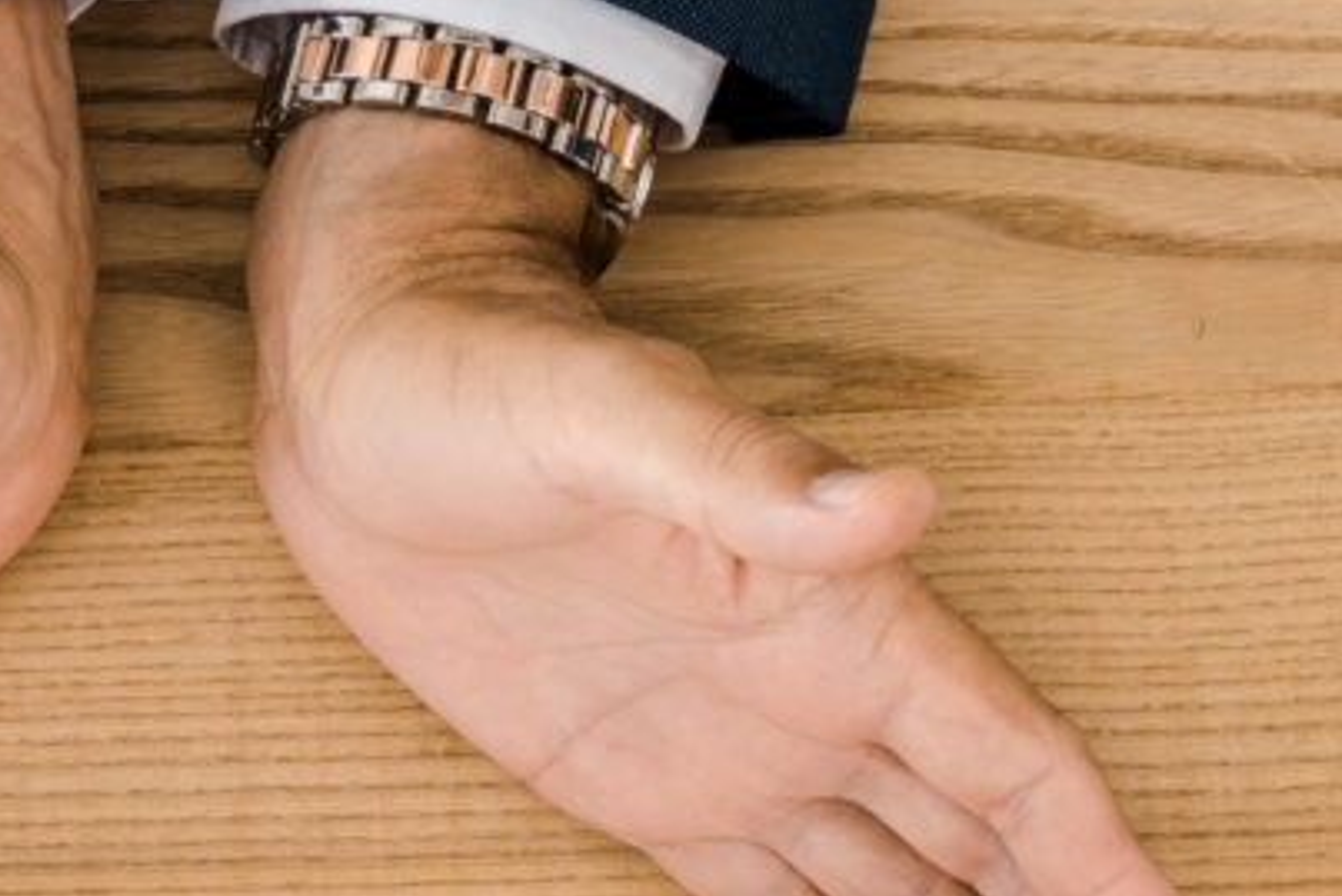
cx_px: 446
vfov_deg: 5.1
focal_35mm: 267
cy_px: 1541
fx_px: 9956
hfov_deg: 7.7
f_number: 7.1
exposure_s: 1/200
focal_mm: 70
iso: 200
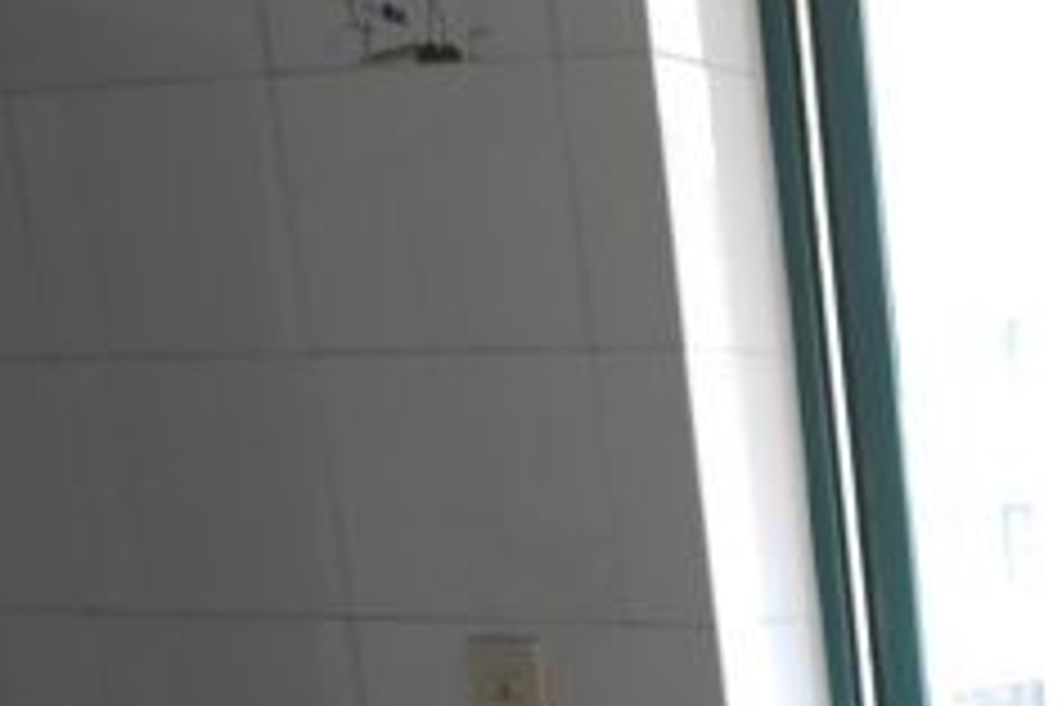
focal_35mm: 134
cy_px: 1151
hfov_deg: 14.3
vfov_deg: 9.8
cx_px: 1620
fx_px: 3950
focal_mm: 7.59
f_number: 1.95
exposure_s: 1/100
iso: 50
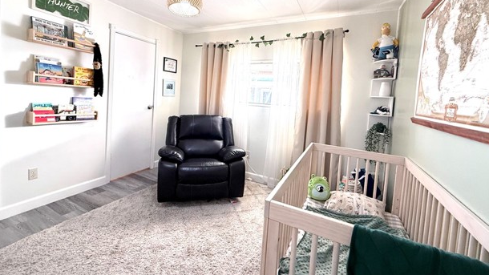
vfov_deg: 66.3
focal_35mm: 16
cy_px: 107
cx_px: 239
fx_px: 207
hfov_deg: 99.4
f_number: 2.2
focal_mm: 2.22
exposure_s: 1/72
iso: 320
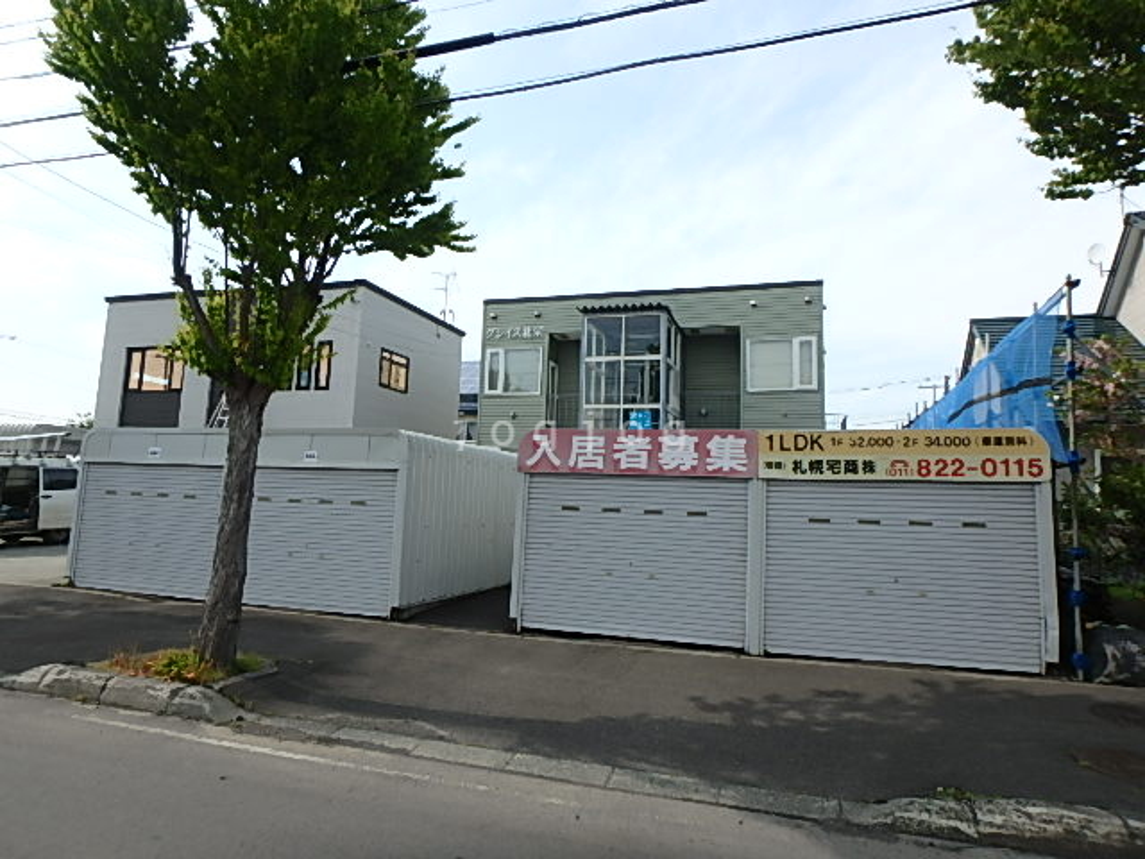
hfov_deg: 79.0
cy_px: 430
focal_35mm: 21
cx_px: 572
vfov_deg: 63.4
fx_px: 695
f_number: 3.5
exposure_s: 1/1000
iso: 125
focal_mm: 3.7
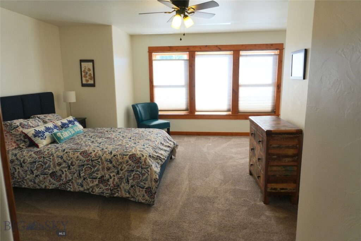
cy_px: 120
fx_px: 241
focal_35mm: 24
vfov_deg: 53.1
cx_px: 180
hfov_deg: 73.7
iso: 200
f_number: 4
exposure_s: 1/60
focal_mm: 16
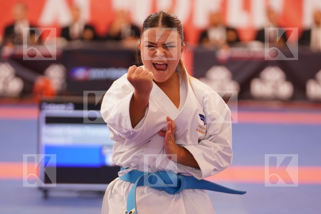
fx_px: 1846
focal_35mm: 207
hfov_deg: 9.9
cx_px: 160
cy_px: 107
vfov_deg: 6.6
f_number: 2.8
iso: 1000
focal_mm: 138
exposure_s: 1/500
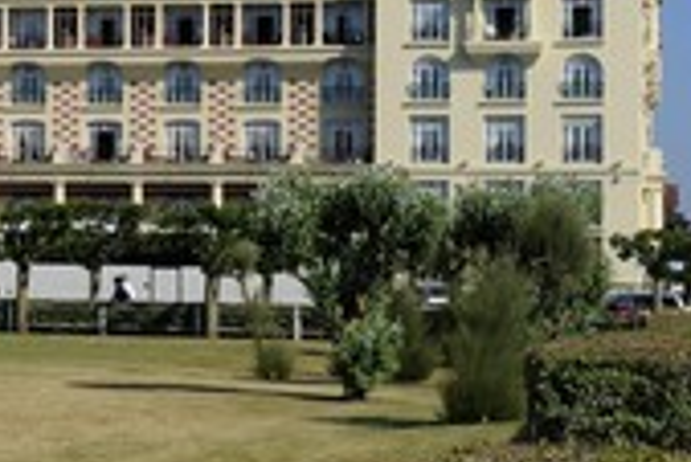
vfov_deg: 10.6
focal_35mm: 129
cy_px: 135
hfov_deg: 15.3
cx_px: -147
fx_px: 2478
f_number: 14
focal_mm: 52
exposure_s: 1/200
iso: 200
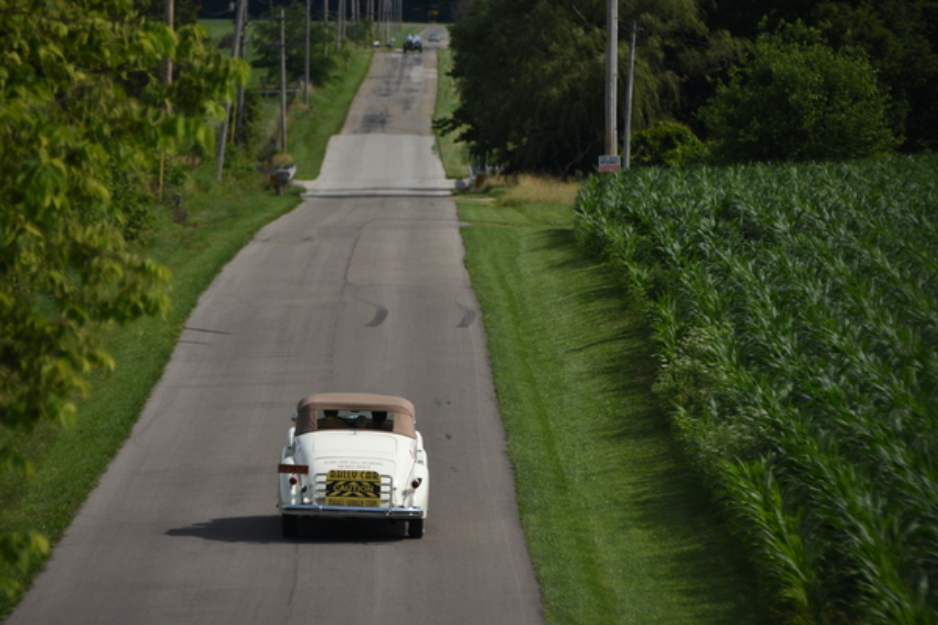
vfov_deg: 4.6
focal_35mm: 300
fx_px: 7816
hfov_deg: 6.9
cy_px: 312
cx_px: 469
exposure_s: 1/400
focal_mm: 200
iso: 100
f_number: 5.6
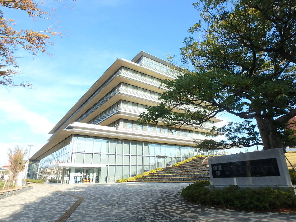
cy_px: 111
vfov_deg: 63.4
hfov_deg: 79.0
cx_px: 148
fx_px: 180
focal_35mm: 21
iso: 125
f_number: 3.5
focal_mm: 3.7
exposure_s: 1/400
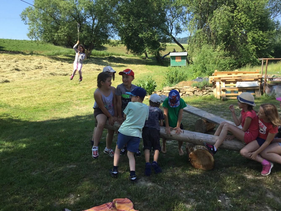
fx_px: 252
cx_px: 140
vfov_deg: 45.5
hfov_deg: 58.3
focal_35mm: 31
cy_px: 106
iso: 25
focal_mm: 3.3
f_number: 2.4
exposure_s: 1/536
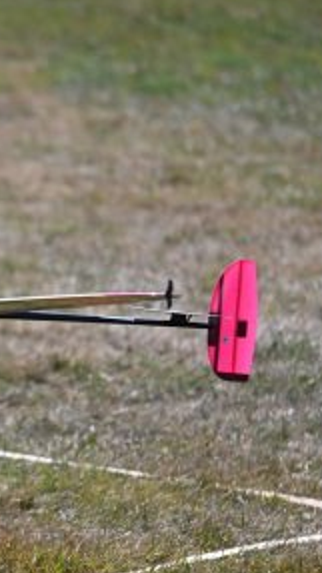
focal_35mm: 310
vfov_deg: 7.0
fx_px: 4703
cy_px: 309
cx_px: -47
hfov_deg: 3.9
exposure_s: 1/4000
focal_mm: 170
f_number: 5.3
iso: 640
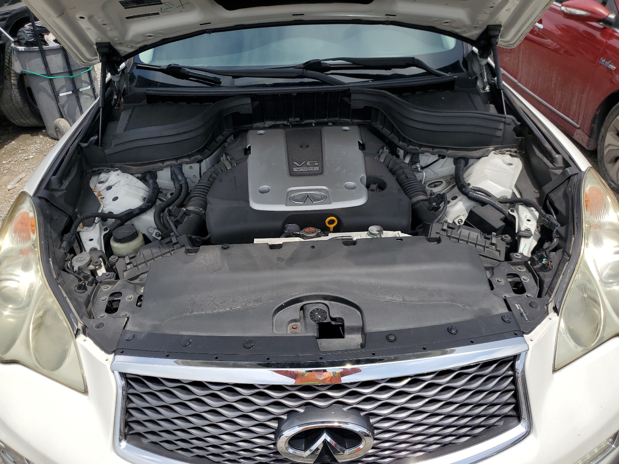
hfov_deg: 67.3
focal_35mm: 26
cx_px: 310
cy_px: 232
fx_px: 465
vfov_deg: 53.1
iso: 50
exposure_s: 1/3333
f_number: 1.5
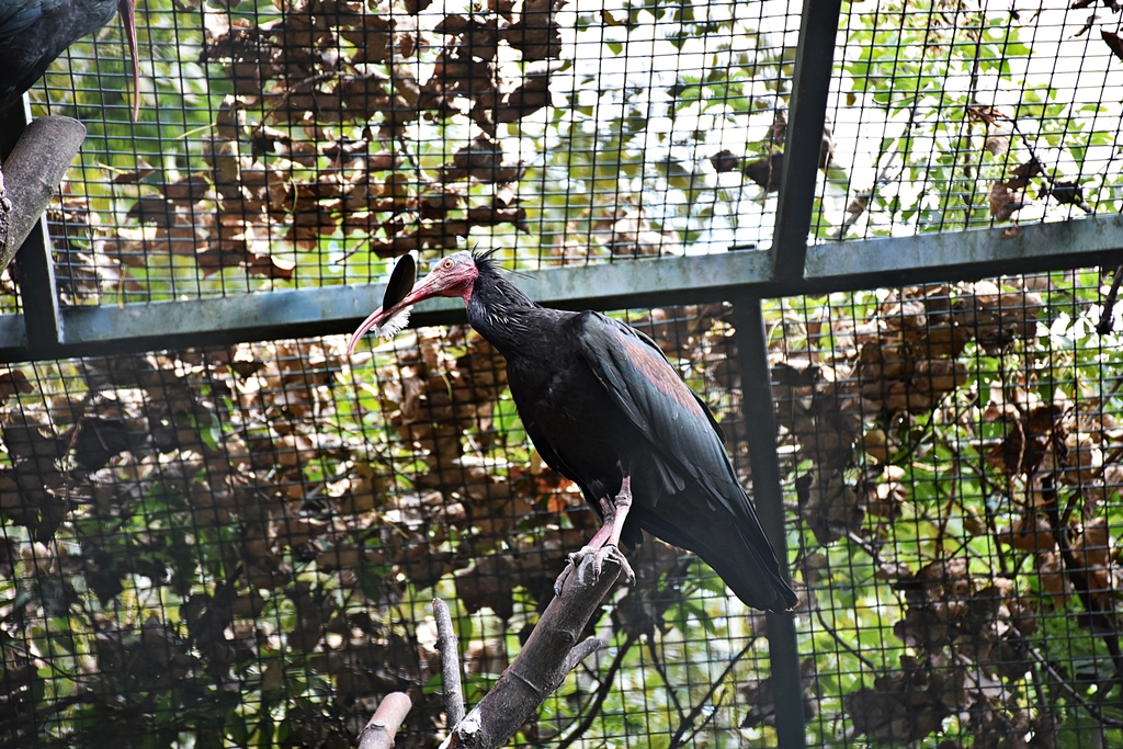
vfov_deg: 9.6
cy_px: 374
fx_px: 4446
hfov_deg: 14.4
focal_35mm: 142
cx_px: 562
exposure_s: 1/125
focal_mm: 95
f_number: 5.3
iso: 400
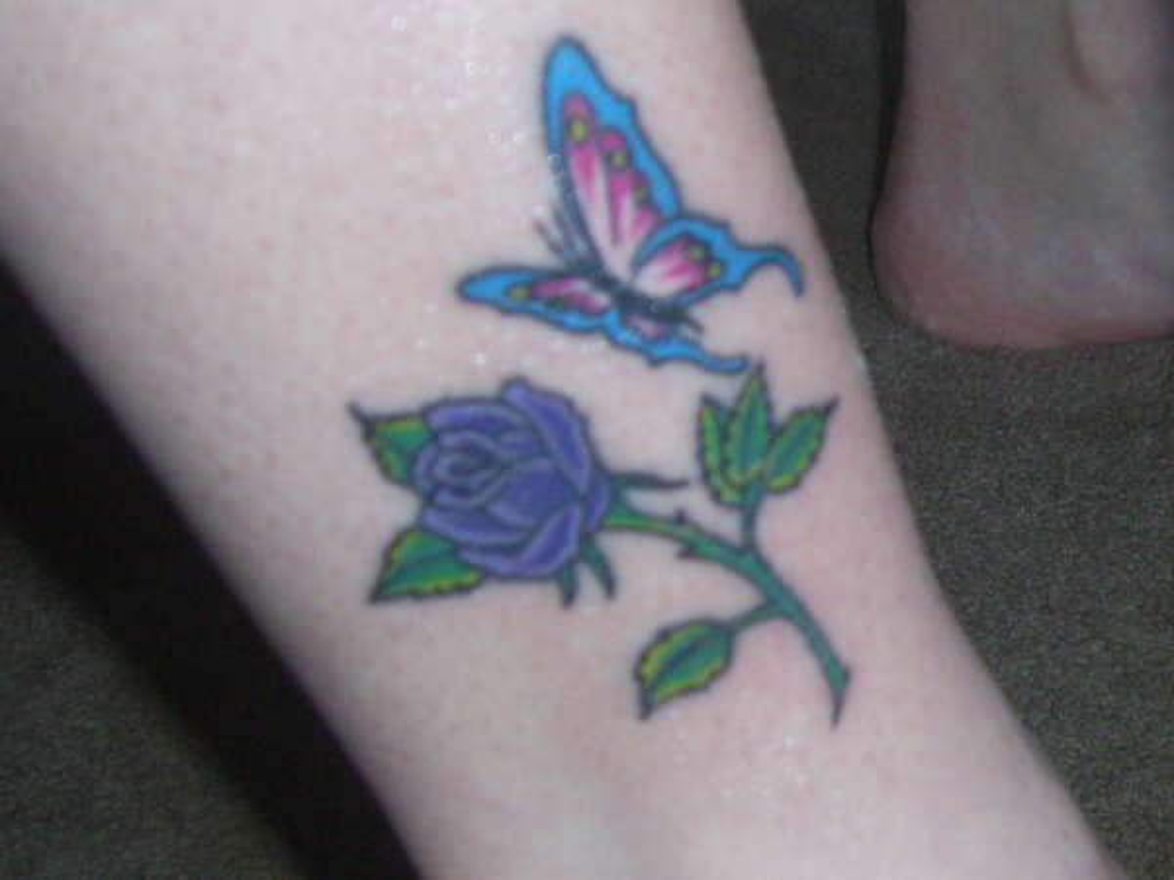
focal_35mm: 38
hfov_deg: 49.0
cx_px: 587
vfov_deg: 37.7
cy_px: 440
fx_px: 1289
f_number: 2.8
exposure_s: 1/30
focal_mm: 7.8
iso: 100
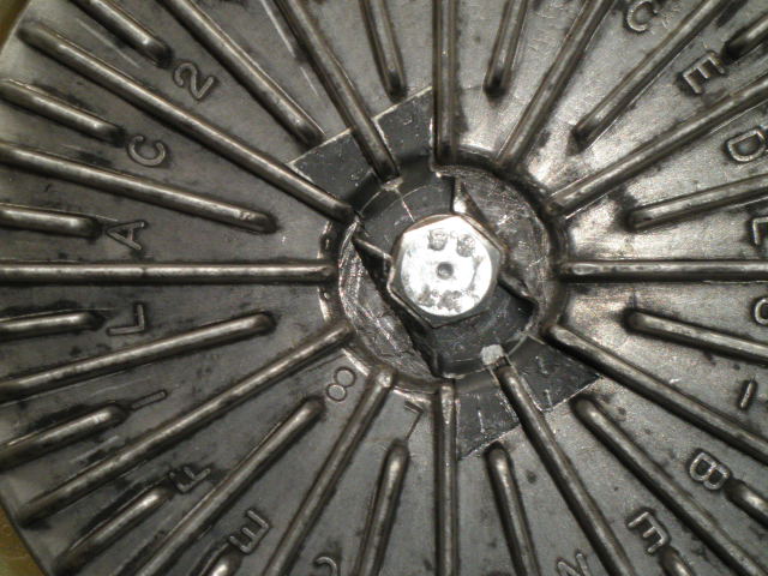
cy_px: 288
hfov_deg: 19.4
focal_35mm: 101
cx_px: 384
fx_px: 2241
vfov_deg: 14.6
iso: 160
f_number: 5.4
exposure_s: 1/100
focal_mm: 17.8
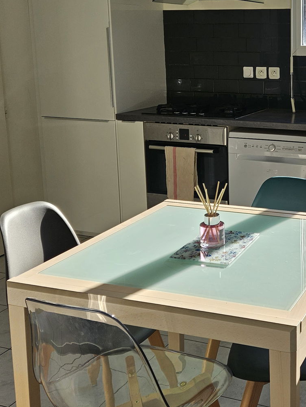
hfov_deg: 28.2
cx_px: 293
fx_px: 577
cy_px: 127
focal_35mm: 49
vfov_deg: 38.3
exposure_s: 1/490
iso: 40
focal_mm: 5.4
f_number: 1.8
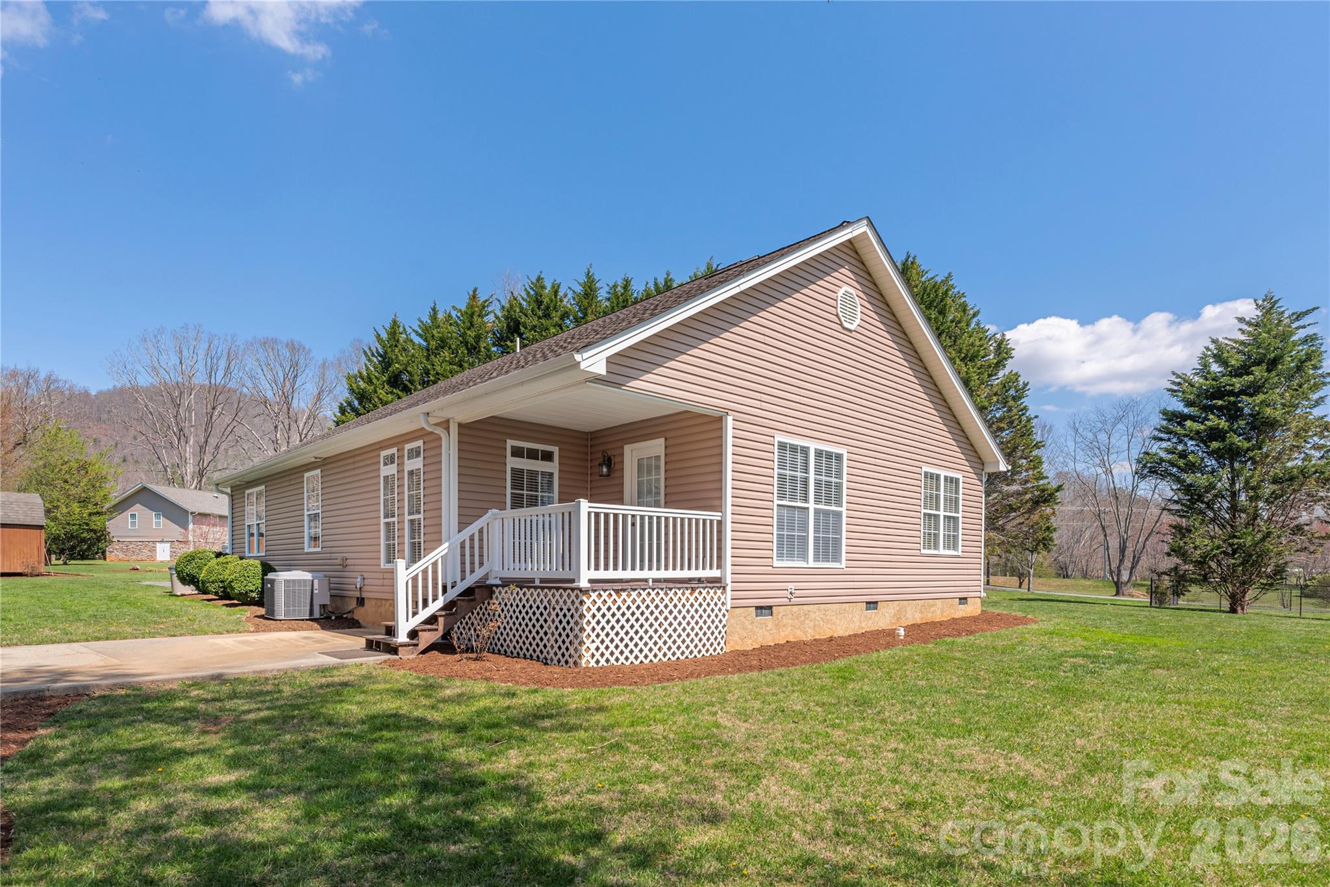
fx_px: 702
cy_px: 444
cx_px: 665
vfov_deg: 64.6
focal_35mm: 19
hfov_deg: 86.9
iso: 320
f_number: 7.1
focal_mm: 19
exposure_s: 1/4000
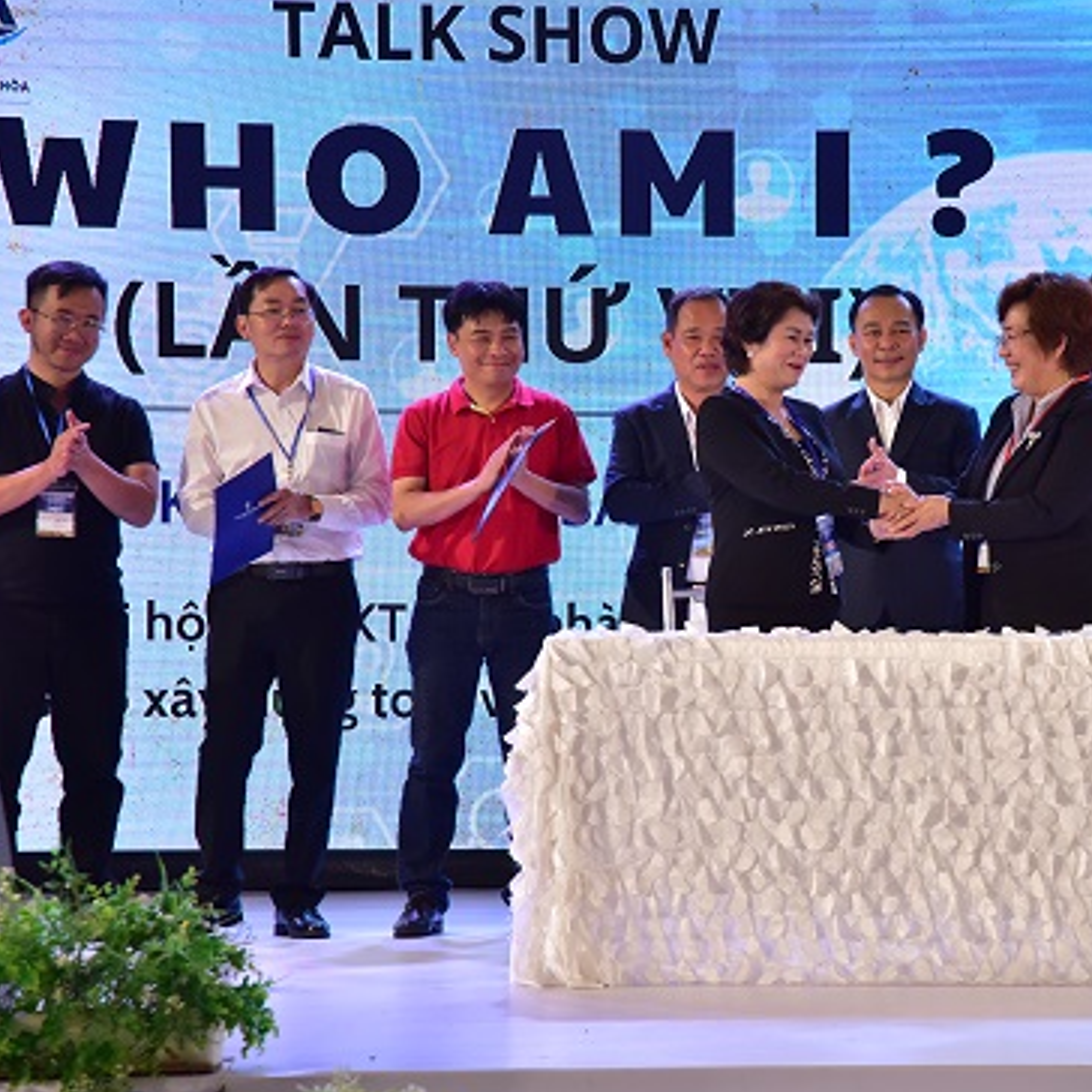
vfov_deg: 11.3
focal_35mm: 154
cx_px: 849
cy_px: 567
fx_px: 5496
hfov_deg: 11.3
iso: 1600
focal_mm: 110
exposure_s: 1/160
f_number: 8
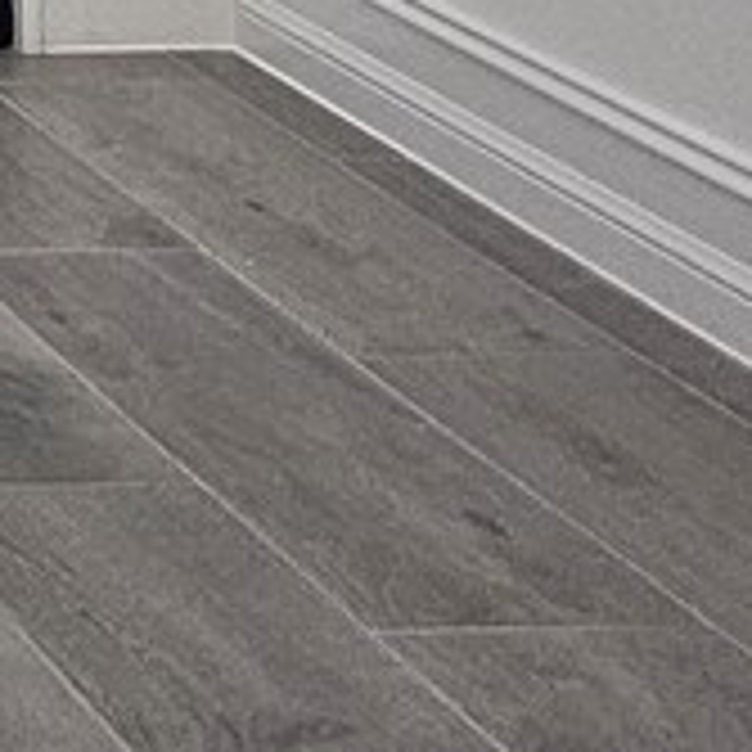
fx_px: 4793
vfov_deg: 8.3
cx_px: -1315
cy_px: -946
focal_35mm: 195
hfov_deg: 8.0
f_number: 1.7
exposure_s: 1/120
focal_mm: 6.3
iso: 320
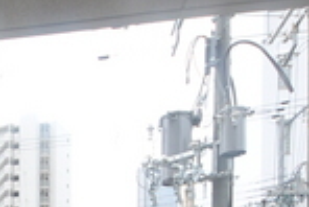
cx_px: -8
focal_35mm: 52
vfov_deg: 21.8
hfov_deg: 34.3
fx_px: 447
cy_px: 309
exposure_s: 1/160
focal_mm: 8
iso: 200
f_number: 6.3
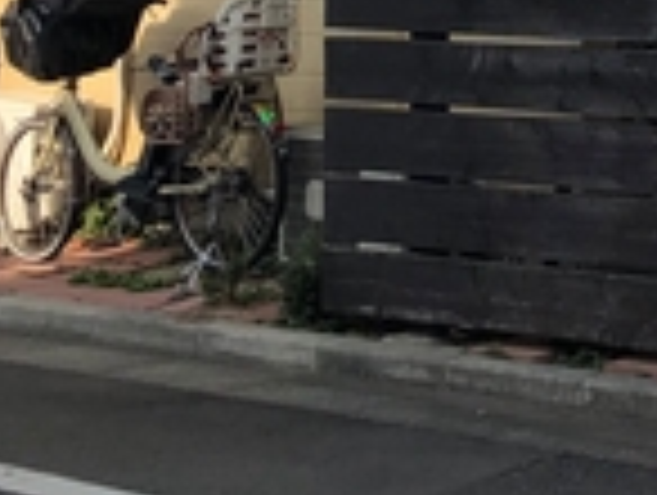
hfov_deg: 15.3
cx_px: 1089
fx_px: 2186
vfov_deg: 11.5
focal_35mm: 115
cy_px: -513
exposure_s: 1/1389
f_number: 1.8
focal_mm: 3.99
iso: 20
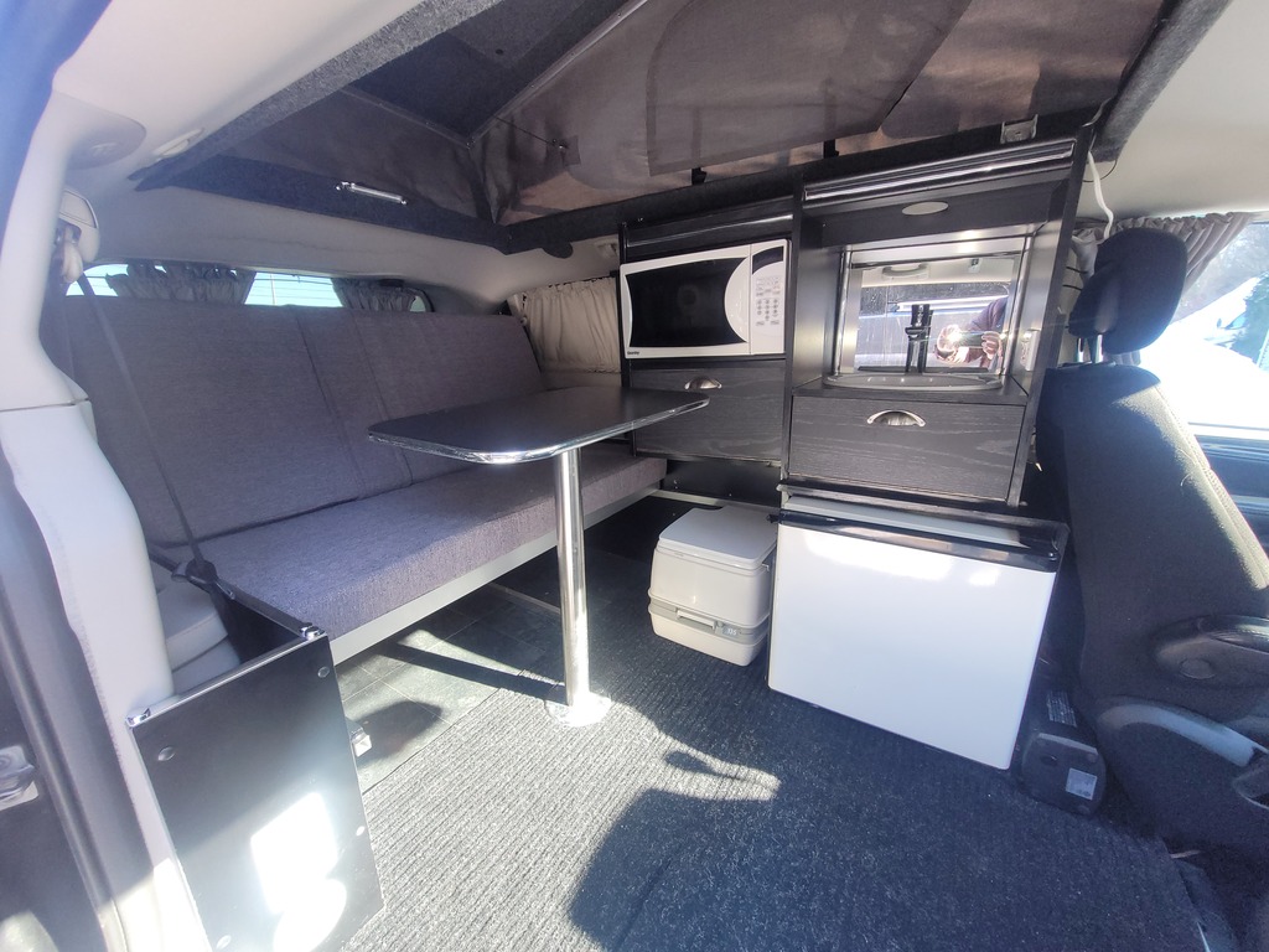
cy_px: 476
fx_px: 477
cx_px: 634
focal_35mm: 13
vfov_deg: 89.9
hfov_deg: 106.2
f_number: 2.2
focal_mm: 1.74
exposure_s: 1/60
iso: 64
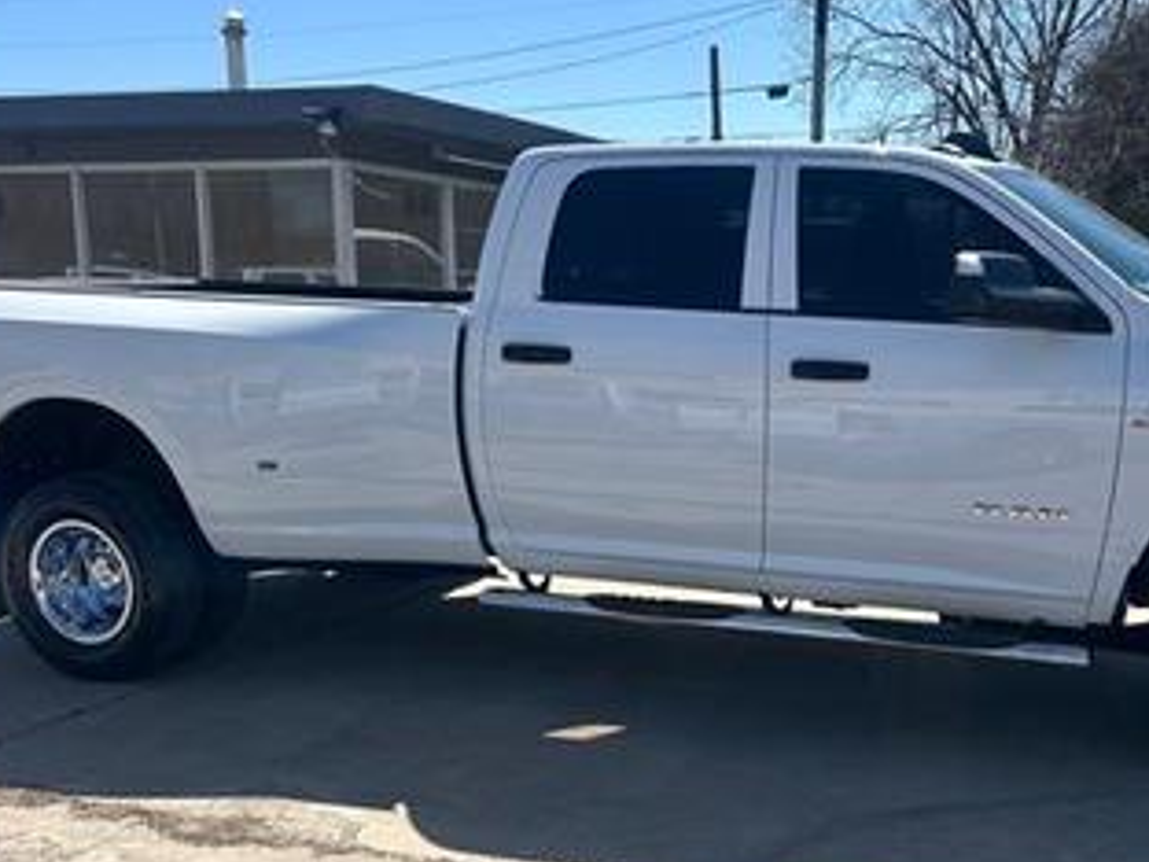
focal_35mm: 42
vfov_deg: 34.2
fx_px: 1394
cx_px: 759
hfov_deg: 44.2
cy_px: 542
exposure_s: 1/4115
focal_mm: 5.7
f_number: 1.5
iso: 50
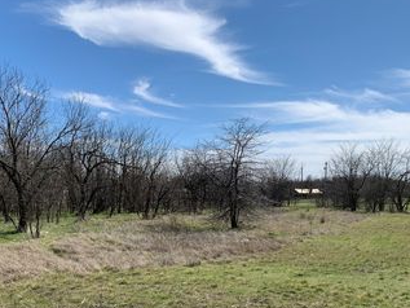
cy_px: 226
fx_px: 486
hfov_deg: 45.6
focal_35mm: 41
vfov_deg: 34.5
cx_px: 177
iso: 25
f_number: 1.8
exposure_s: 1/2833
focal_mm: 4.25
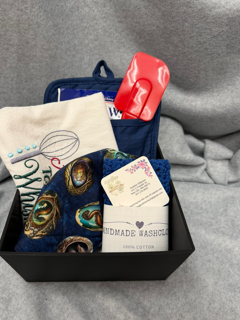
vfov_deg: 63.4
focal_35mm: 28
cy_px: 169
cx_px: 102
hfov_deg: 49.6
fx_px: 259
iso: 125
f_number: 1.78
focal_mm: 6.76
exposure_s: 1/60
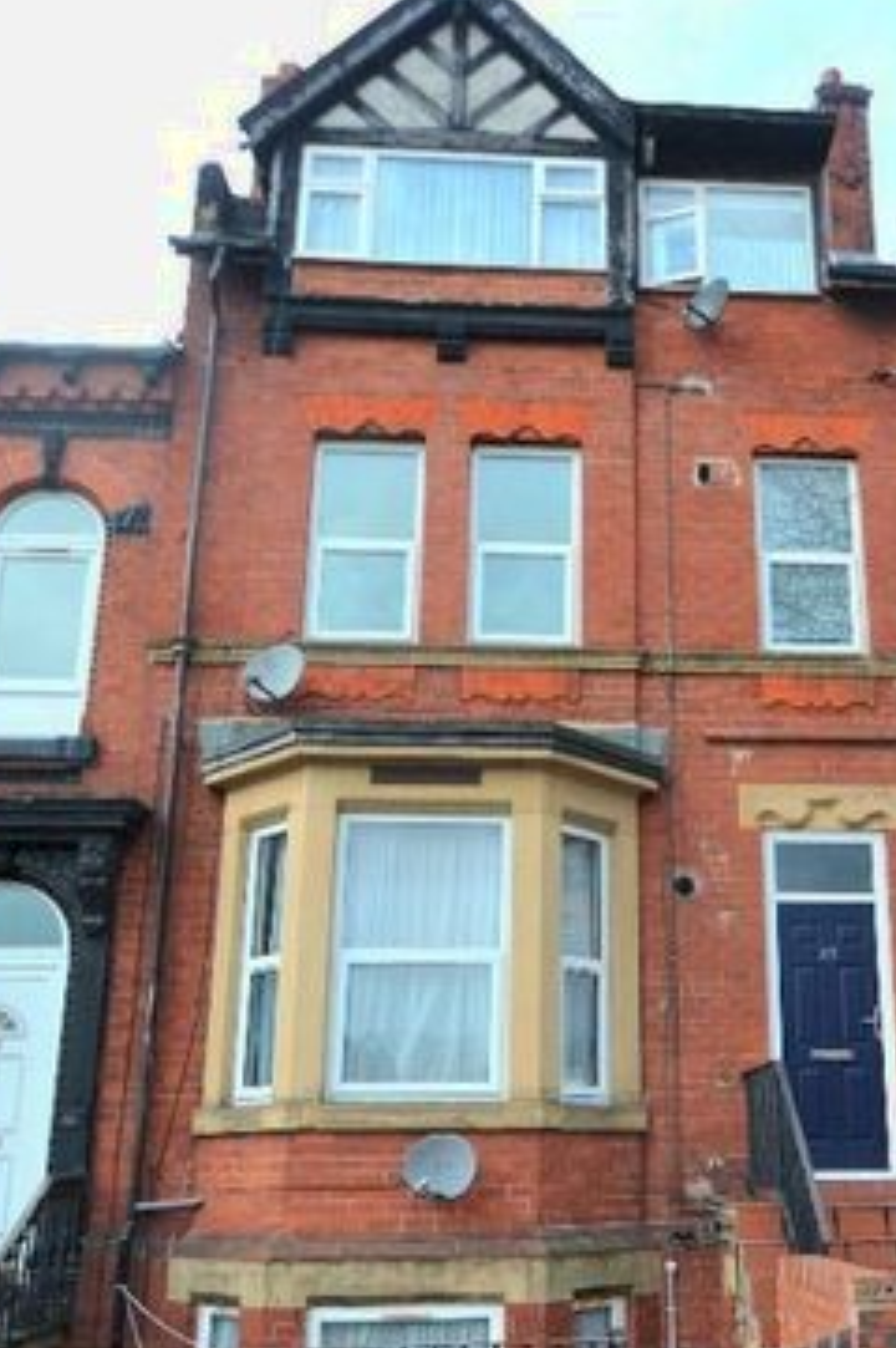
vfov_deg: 56.4
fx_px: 1252
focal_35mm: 33
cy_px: 760
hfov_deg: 38.5
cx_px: 657
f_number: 4
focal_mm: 11.5
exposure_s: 1/200
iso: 100
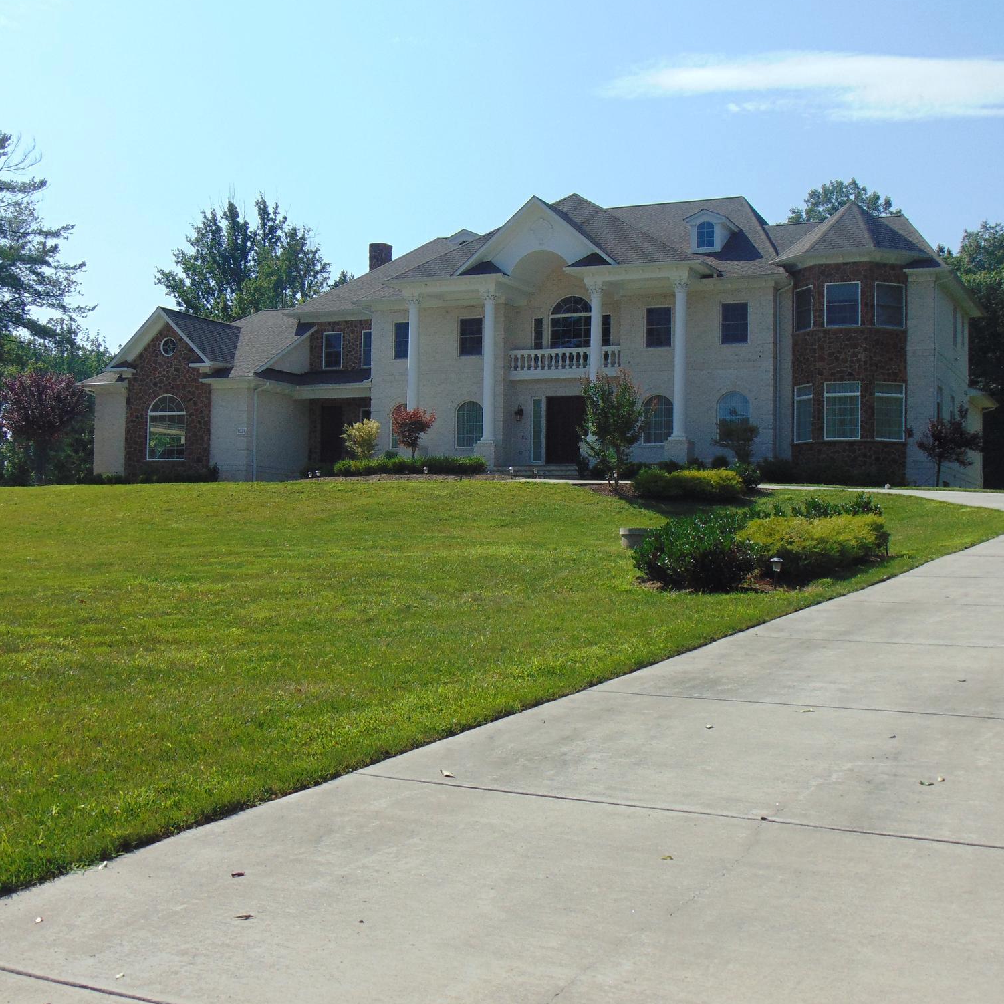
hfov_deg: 36.1
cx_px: 512
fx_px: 1542
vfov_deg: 36.1
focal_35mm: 47
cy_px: 493
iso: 80
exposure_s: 1/250
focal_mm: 6.9
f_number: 8.5
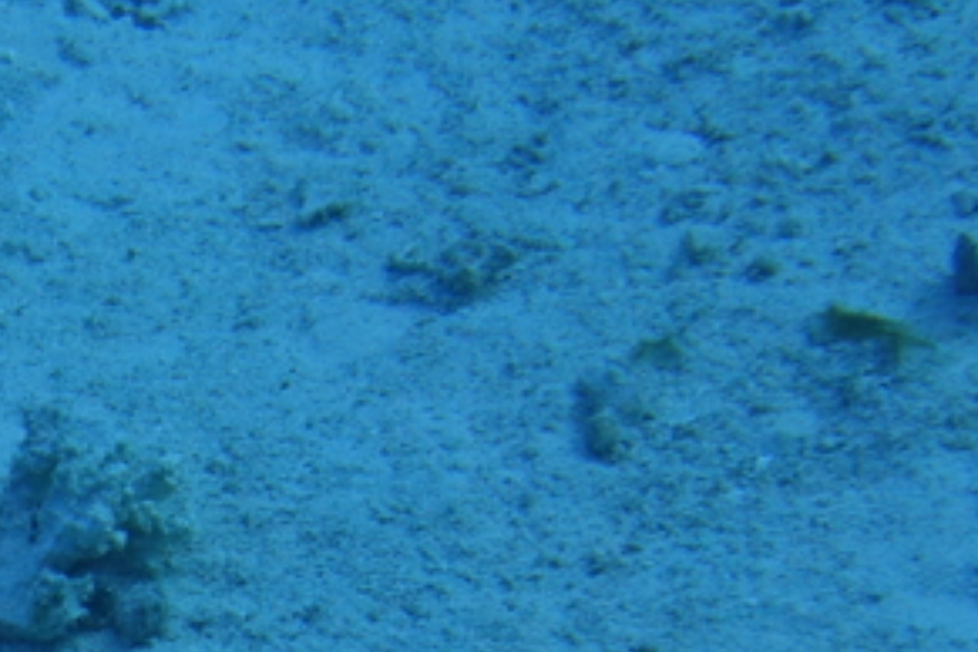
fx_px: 5379
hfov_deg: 10.1
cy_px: 1017
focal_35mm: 198
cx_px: -481
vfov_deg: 6.8
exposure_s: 1/200
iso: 125
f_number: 4
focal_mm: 16.62
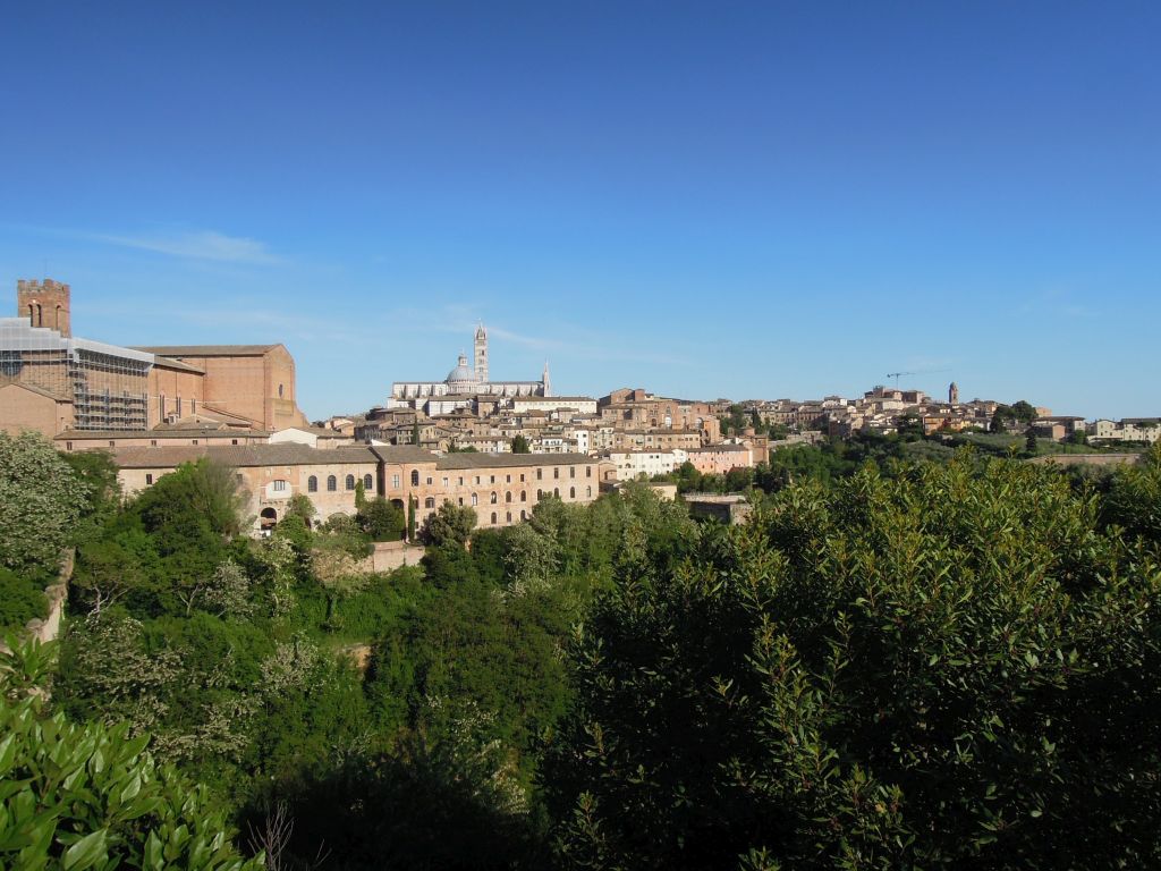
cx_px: 580
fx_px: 805
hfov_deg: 71.6
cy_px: 436
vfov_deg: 56.8
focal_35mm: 24
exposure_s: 1/1250
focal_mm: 4.3
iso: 160
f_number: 4.5
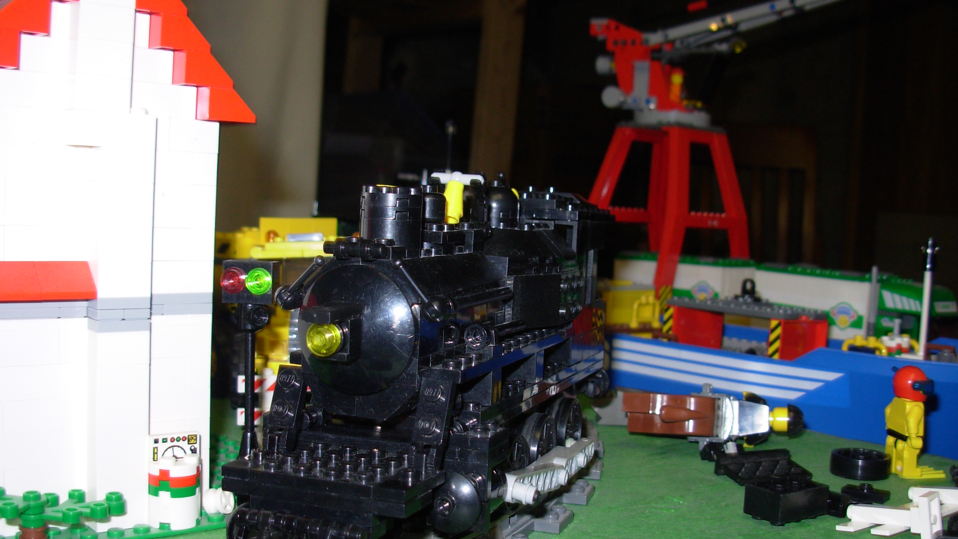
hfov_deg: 48.4
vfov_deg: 28.3
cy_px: 301
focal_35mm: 42
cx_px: 478
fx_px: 1067
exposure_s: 1/32
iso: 50
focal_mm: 6.3
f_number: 2.9
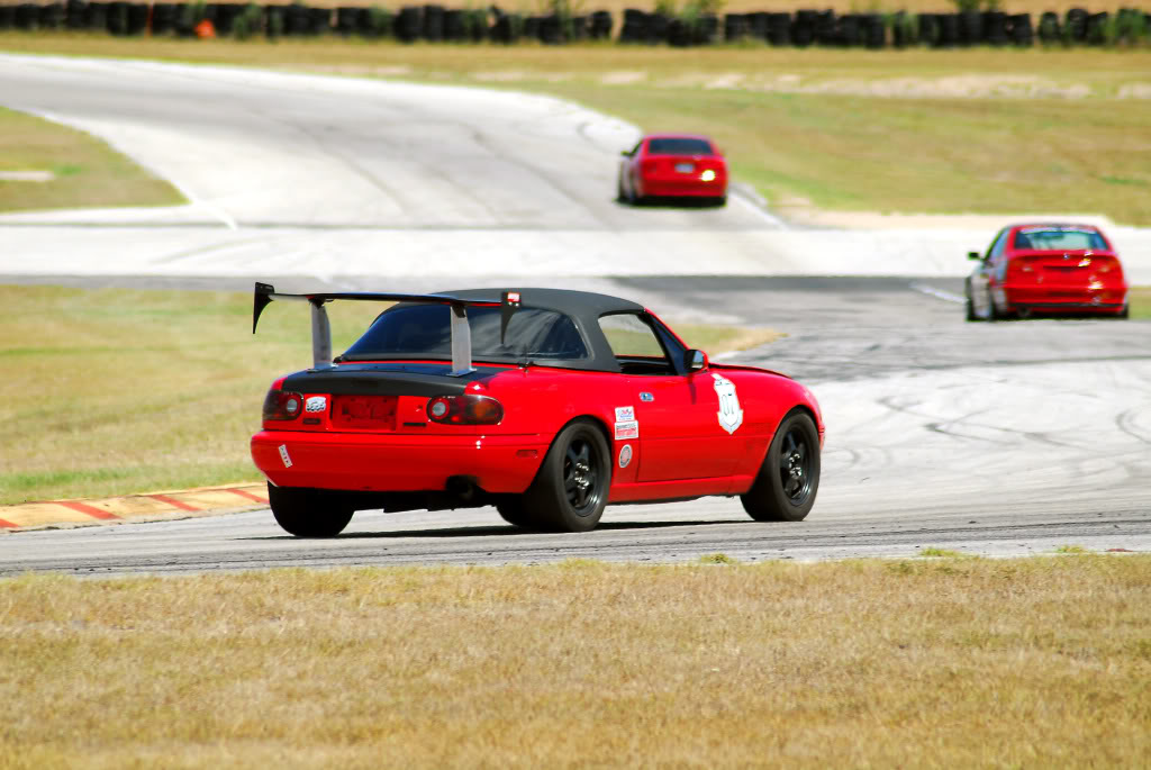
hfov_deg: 5.3
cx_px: 576
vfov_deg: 3.5
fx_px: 12481
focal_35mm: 390
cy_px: 385
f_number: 5.3
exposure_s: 1/800
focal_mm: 260
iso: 250
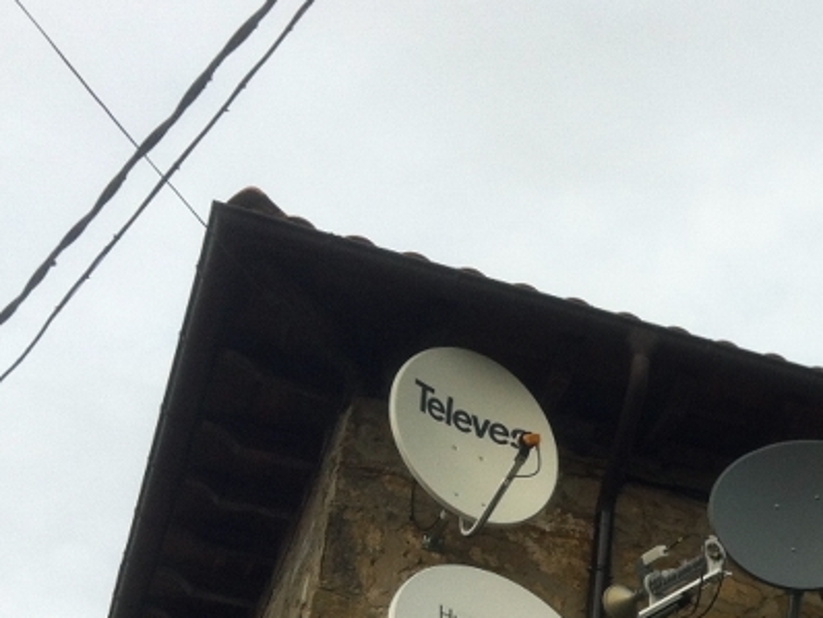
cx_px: 790
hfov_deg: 23.8
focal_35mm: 79
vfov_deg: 18.2
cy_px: 612
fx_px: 1879
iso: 80
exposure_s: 1/403
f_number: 2.8
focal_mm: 3.85
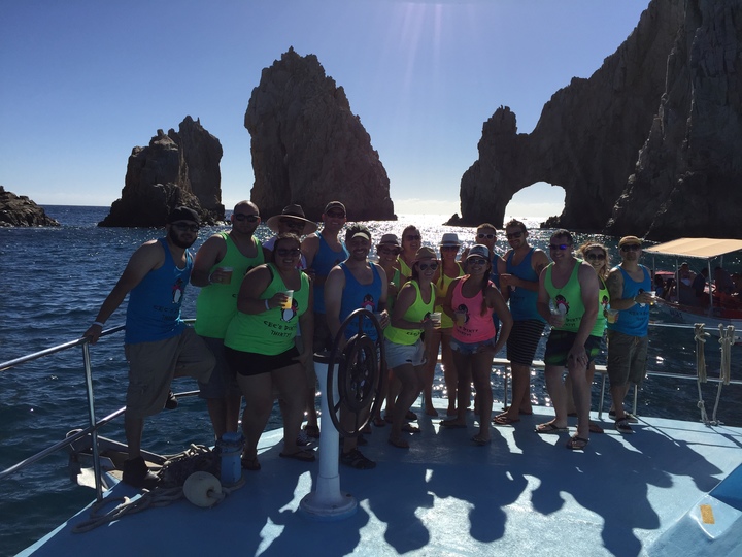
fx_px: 622
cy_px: 278
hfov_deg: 61.7
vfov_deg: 48.2
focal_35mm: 29
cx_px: 371
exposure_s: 1/4405
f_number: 2.2
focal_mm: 4.15
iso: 32
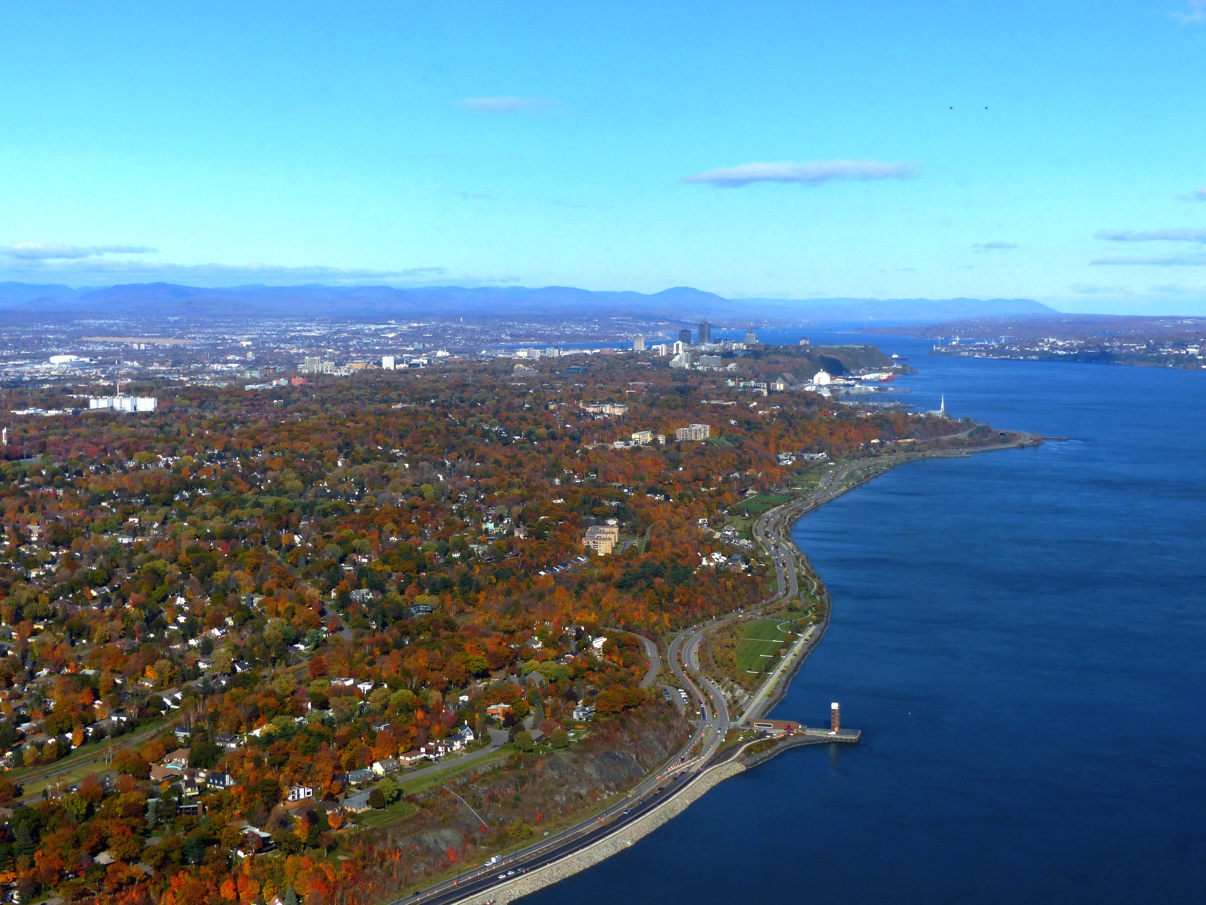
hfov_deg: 38.9
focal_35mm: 49
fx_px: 1707
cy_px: 452
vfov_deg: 29.7
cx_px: 603
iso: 100
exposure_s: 1/1300
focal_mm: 8.7
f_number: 4
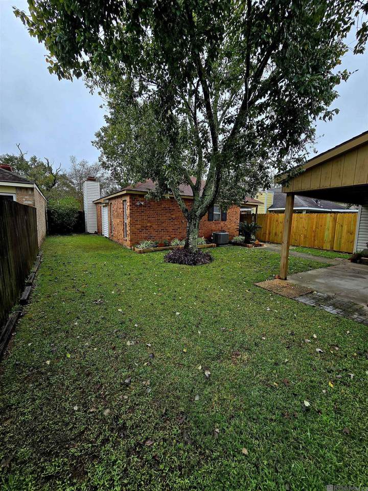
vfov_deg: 106.2
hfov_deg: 89.9
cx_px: 184
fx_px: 184
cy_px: 246
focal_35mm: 13
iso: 50
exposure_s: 1/625
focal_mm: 2.2
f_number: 2.2
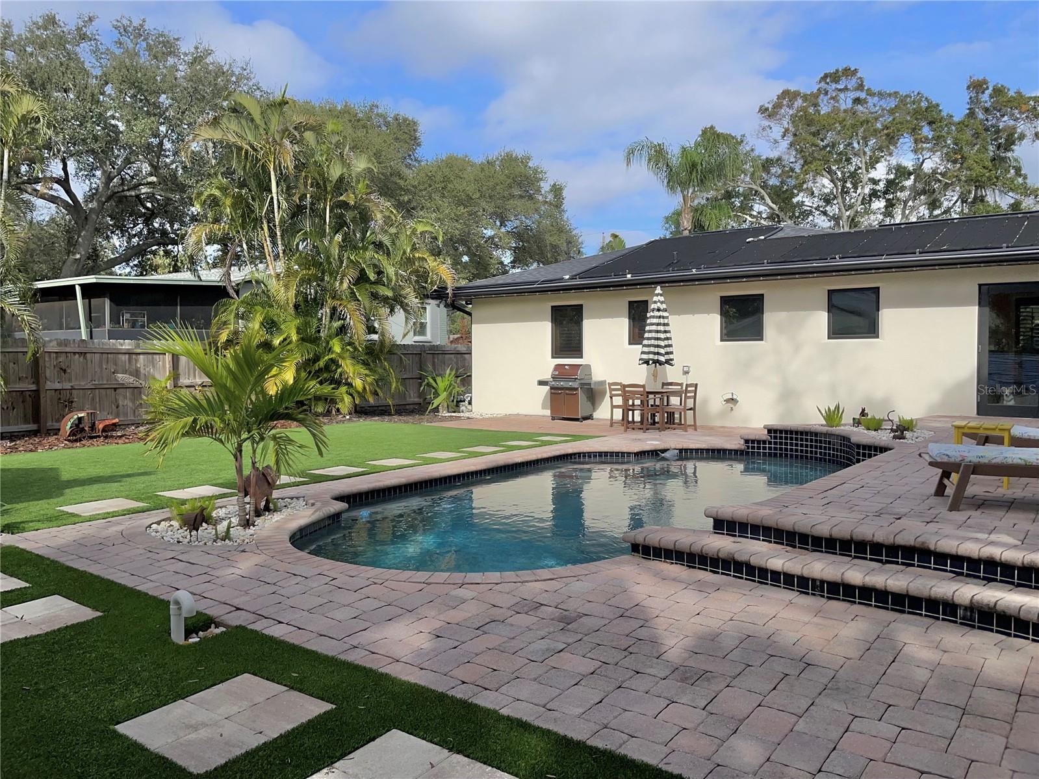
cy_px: 390
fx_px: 780
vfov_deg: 53.1
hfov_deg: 67.3
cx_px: 520
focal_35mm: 26
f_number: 1.6
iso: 32
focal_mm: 4.2
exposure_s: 1/6135
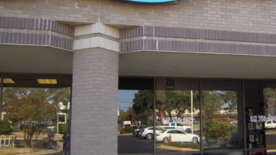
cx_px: 216
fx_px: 388
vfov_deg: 22.6
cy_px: 58
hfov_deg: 37.9
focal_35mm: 53
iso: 100
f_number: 2.7
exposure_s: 1/160
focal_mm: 5
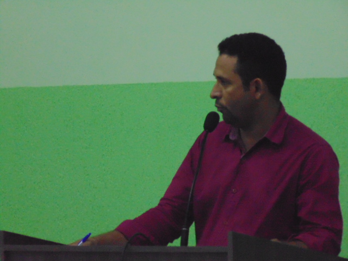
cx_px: 174
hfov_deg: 5.5
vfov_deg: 4.2
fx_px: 3599
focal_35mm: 358
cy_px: 130
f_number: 6
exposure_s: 1/40
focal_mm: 64.1
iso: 800
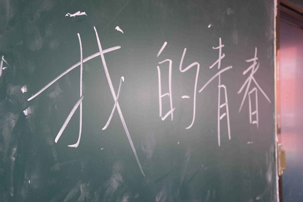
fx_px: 379
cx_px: 152
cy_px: 101
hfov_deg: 43.6
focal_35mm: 45
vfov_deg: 29.8
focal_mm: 30
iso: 100
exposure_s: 1/25
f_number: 4.2
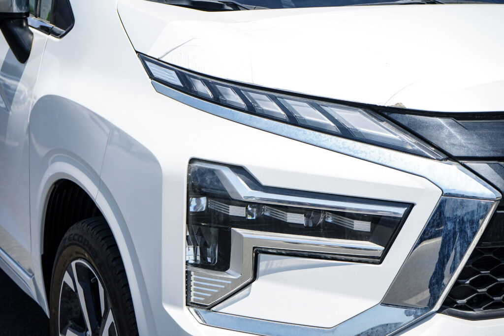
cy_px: 168
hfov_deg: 28.8
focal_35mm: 70
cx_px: 252
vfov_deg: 19.5
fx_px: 980
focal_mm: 70
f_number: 10
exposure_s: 1/500
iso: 320
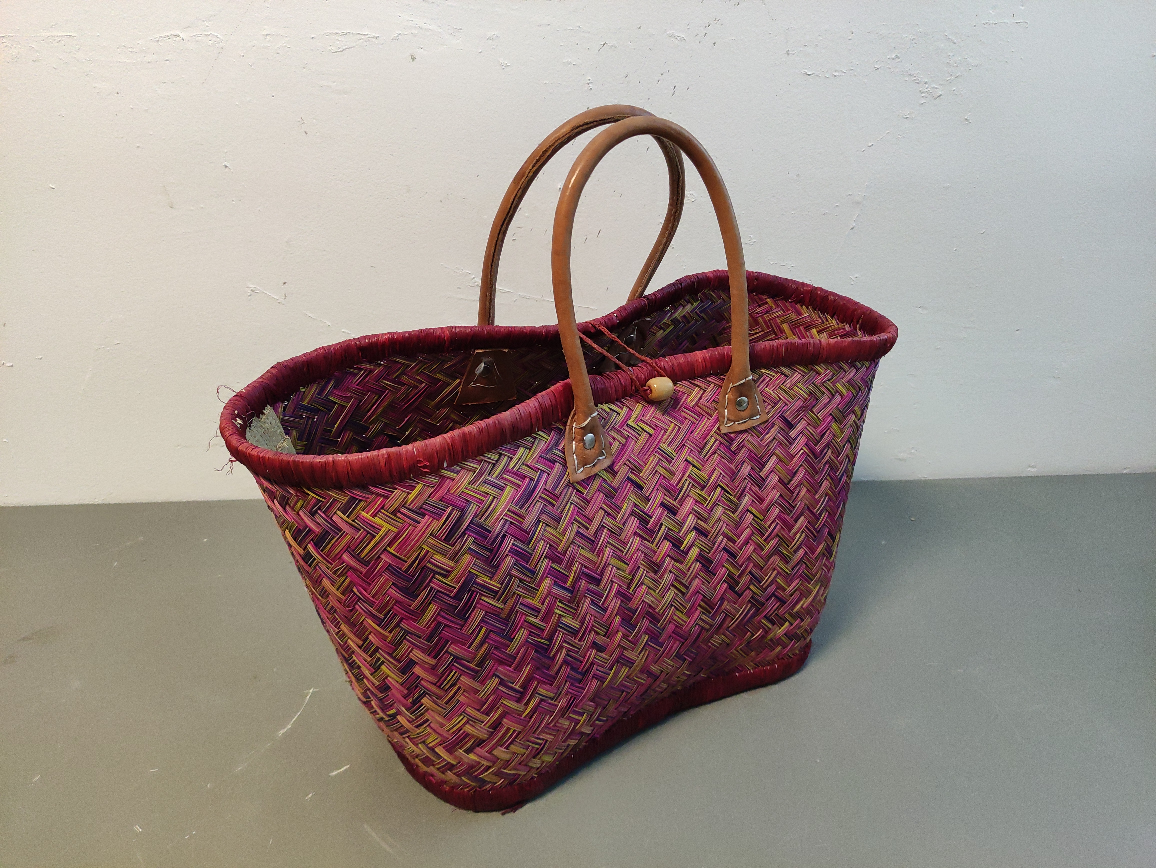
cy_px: 434
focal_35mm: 25
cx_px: 578
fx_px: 835
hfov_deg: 69.4
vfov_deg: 54.9
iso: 812
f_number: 1.89
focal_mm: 5.43
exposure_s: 1/50
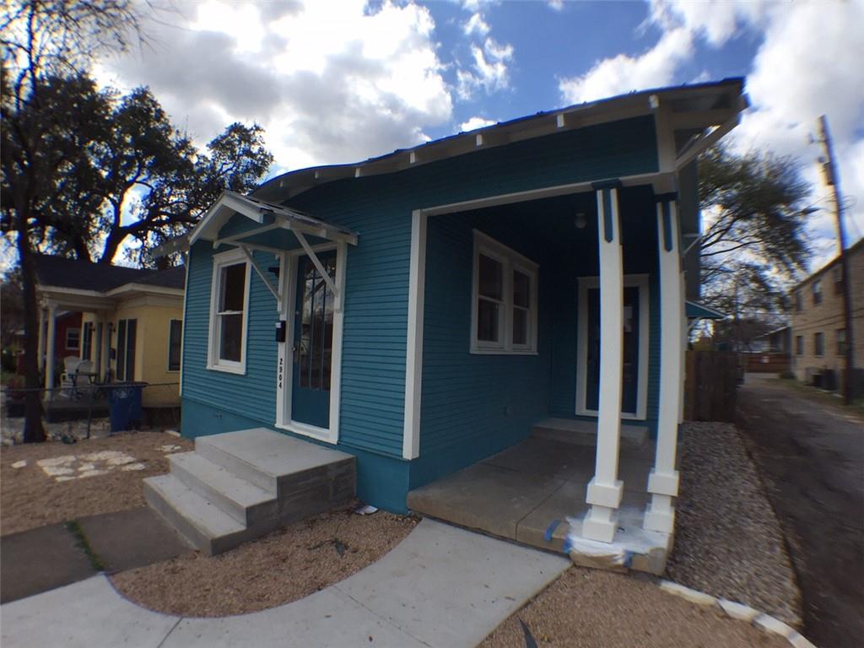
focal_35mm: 29
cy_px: 324
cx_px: 432
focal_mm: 4.15
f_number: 2.2
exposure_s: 1/1522
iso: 32
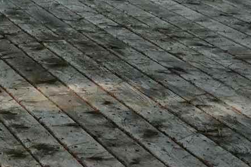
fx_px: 1318
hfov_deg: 10.9
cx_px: 67
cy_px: -168
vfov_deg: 7.0
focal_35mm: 189
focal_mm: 9.99
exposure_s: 1/200
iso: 640
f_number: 10
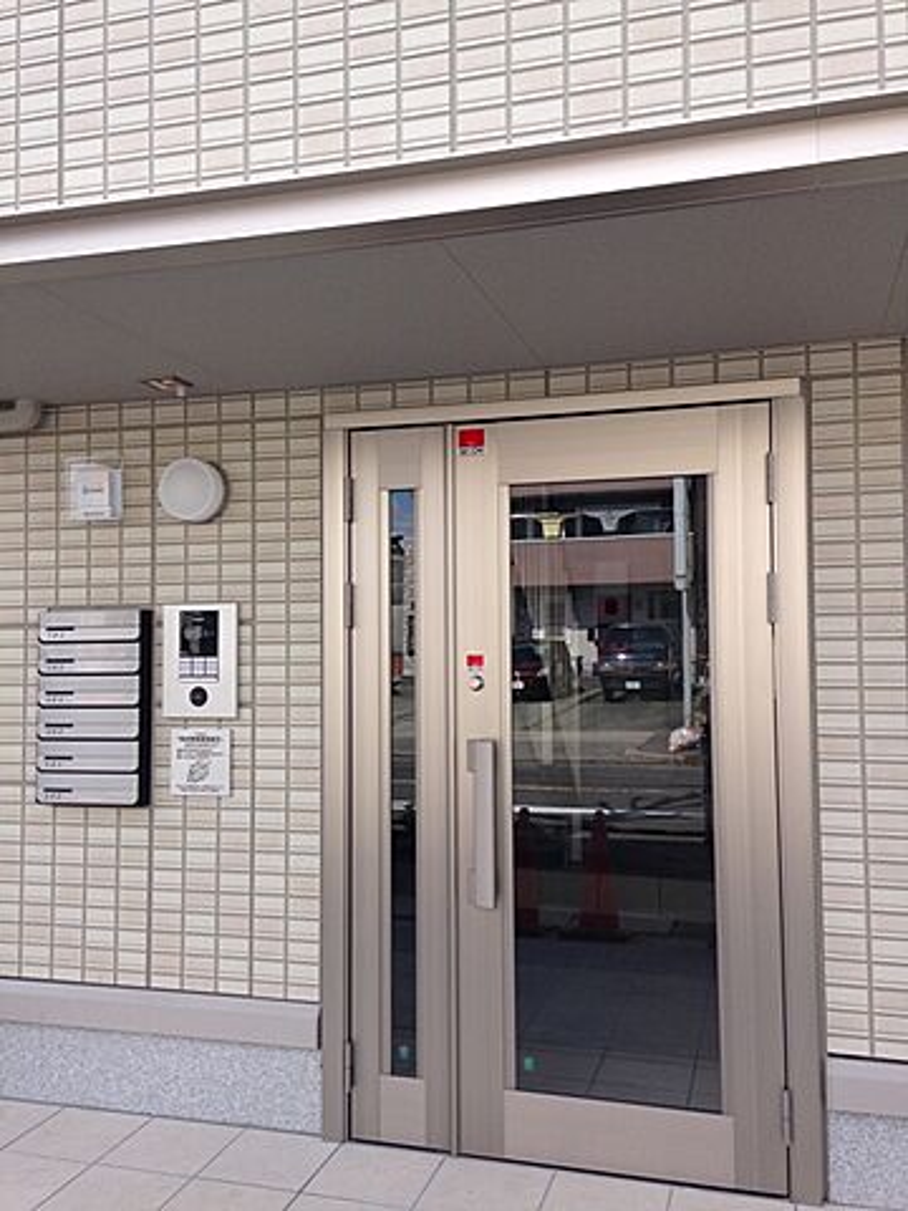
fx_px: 1154
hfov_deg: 42.9
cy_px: 606
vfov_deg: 55.4
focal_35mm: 33
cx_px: 454
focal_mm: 4.12
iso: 50
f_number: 2.4
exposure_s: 1/475
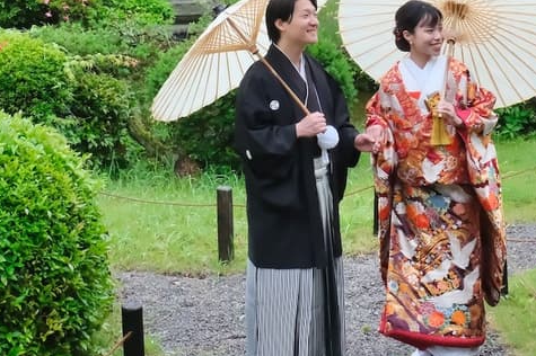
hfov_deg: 22.3
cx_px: 191
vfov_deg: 14.7
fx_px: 1354
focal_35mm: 91
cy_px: -20
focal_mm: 20
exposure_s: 1/250
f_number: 8
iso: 1600
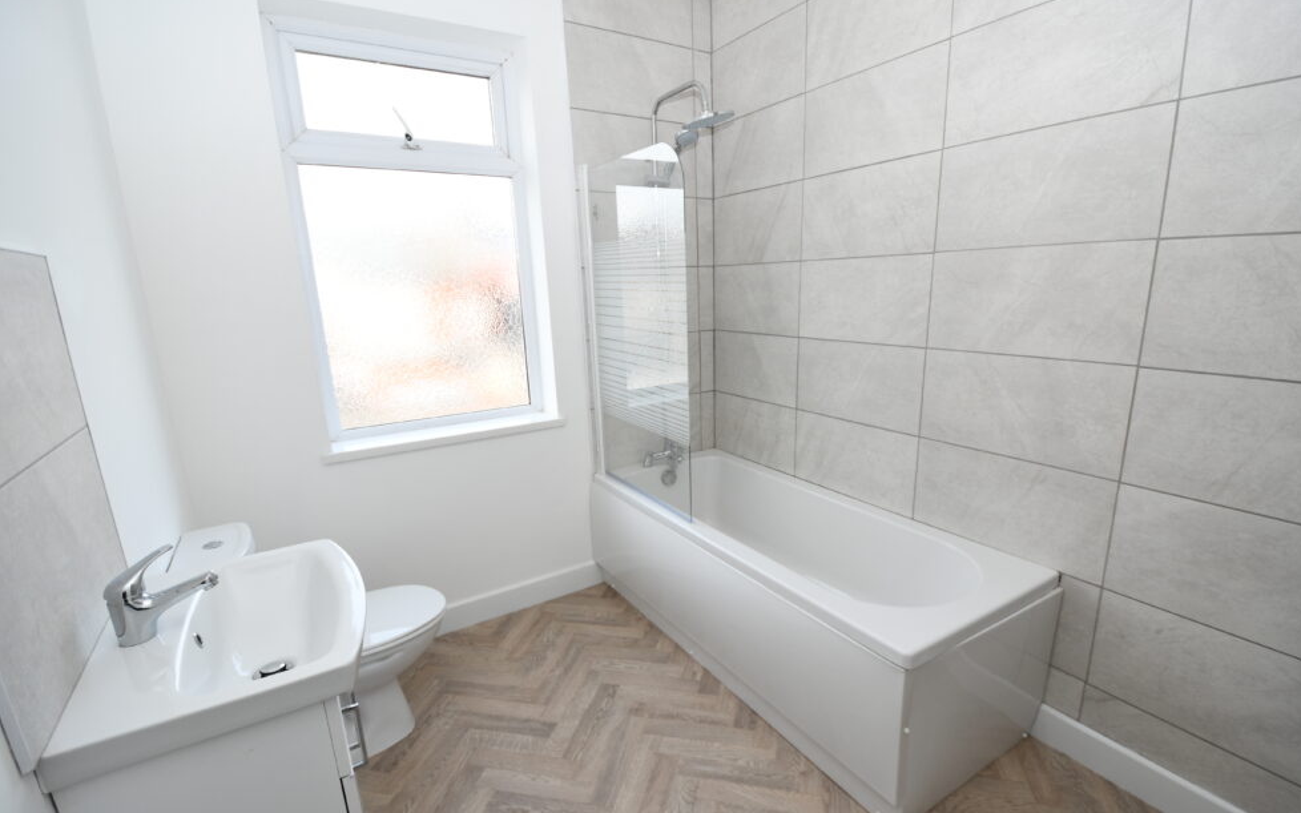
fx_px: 567
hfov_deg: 97.8
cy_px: 415
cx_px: 680
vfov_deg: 71.2
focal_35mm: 16
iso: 100
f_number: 4
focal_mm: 10
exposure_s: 1/60
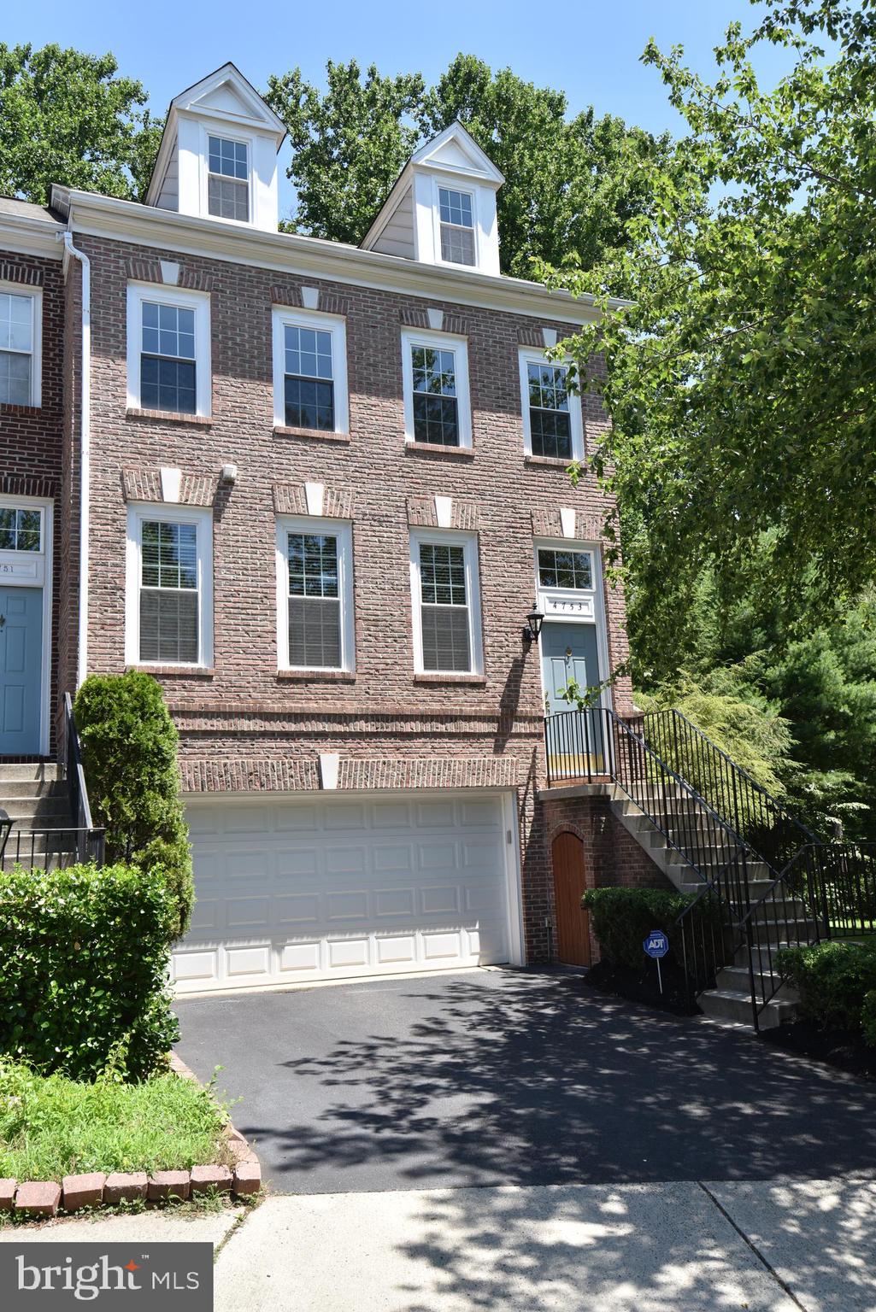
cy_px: 656
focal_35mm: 30
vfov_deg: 61.9
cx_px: 438
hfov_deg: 43.6
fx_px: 1094
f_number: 10
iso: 400
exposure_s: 1/400
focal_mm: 30
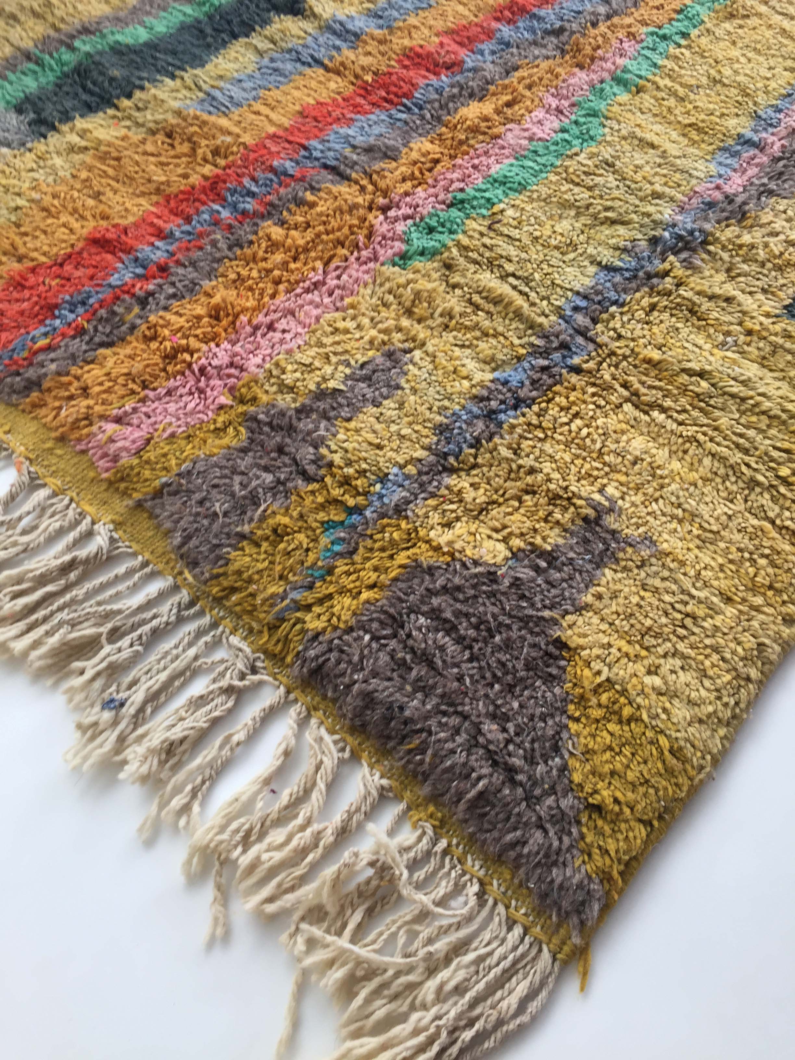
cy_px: 530
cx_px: 398
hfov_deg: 48.2
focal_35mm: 29
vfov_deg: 61.7
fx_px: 888
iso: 32
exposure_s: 1/50
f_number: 2.2
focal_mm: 4.15
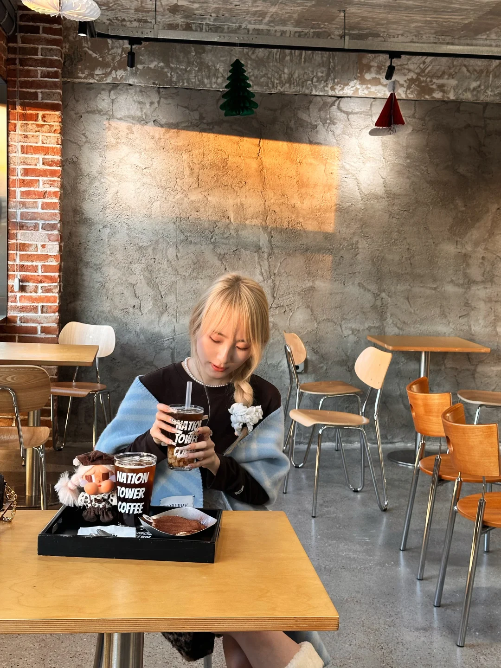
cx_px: 250
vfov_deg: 39.7
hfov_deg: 30.3
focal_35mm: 48
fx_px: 926
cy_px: 334
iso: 64
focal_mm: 6.86
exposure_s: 1/50
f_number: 1.78
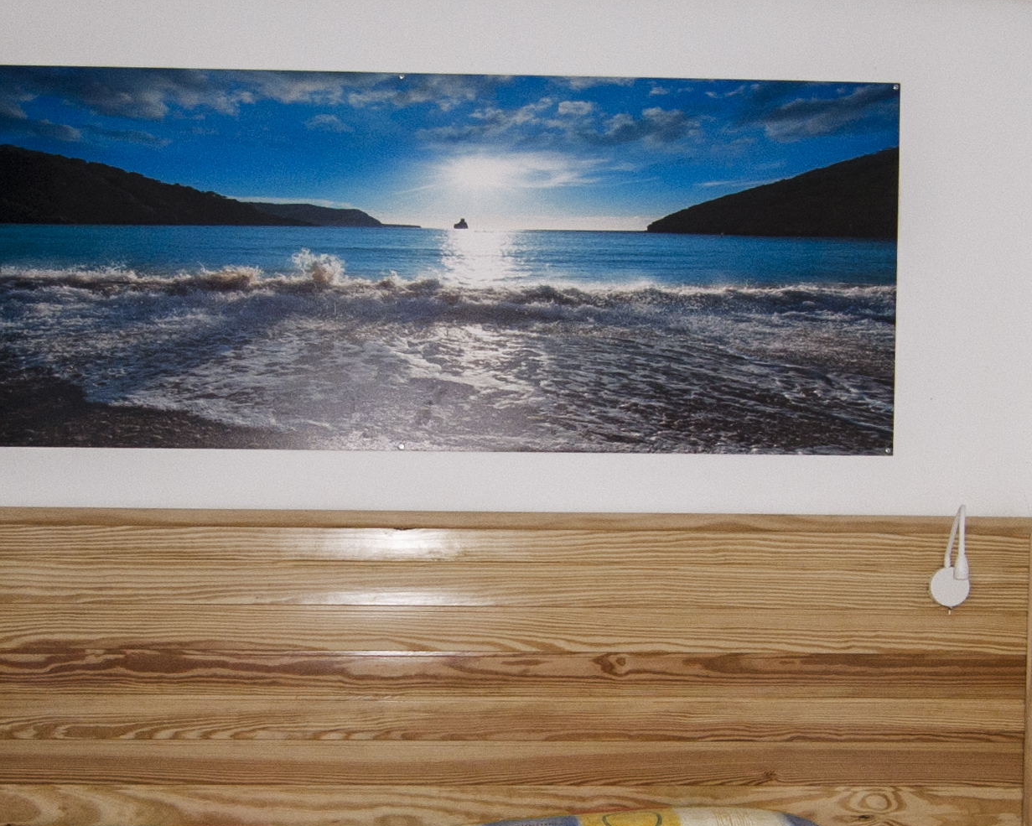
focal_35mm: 62
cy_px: 541
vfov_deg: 24.5
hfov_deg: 30.5
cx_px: 509
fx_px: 1890
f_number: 4
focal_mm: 11
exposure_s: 1/250
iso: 180
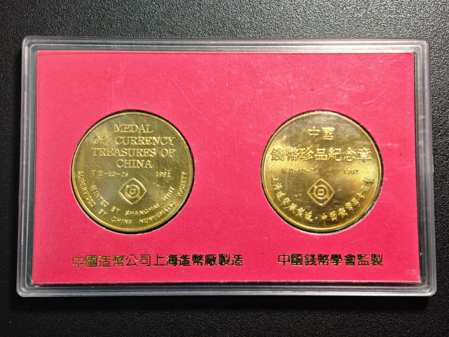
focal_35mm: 60
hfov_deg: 32.2
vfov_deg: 24.4
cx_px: 224
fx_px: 778
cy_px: 168
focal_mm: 9
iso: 800
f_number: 2
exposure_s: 1/120
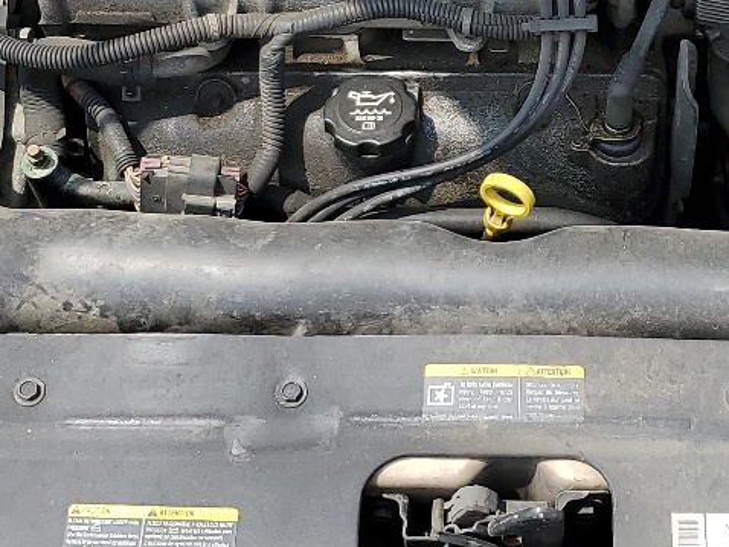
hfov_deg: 22.2
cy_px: 12
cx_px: 598
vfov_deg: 16.7
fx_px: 1833
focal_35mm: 87
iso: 50
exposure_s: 1/1667
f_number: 1.5
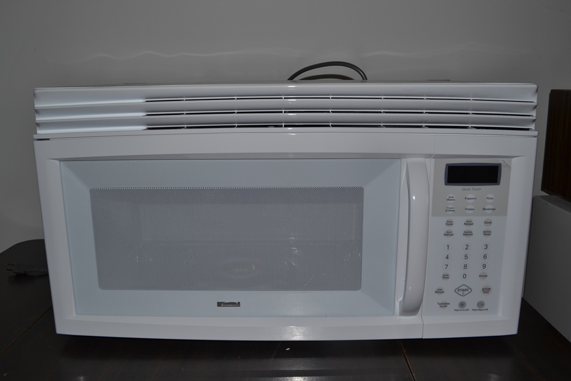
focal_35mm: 30
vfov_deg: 43.6
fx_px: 476
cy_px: 190
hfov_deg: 61.9
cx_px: 286
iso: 100
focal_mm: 20
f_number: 8
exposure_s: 1/60
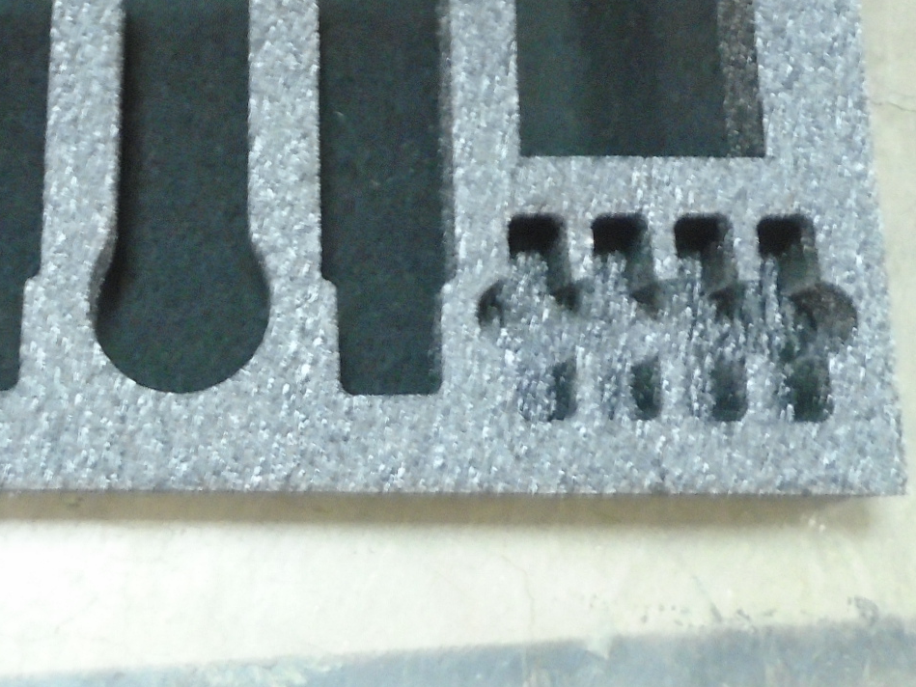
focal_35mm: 71
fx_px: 1879
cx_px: 260
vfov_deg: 19.3
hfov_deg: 27.1
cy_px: -177
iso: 400
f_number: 3.2
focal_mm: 4.6
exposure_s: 1/5
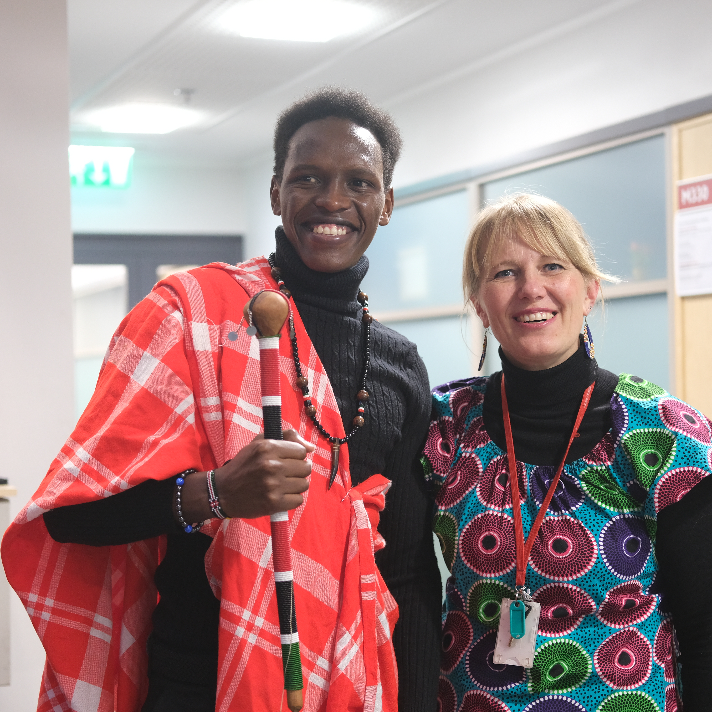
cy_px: 358
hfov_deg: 25.3
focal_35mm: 68
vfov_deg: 25.4
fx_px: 1582
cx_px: 408
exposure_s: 1/60
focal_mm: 35
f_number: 2
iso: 1000
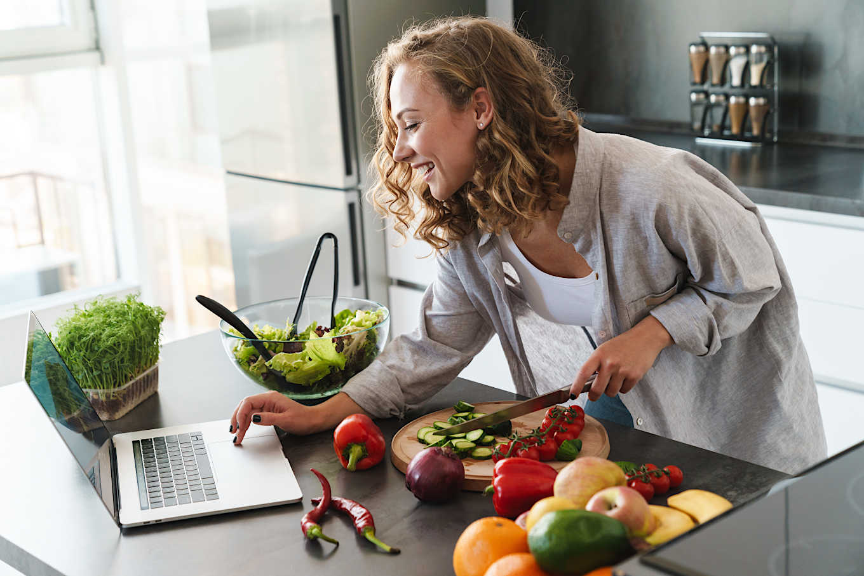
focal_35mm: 57
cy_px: 288
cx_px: 432
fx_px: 1368
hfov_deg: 35.1
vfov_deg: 23.8
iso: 800
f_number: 3.5
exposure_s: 1/160
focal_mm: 57
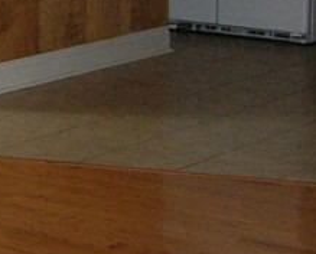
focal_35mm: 164
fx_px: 1537
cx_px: -414
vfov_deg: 9.3
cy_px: -33
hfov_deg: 10.3
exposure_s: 1/128
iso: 200
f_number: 2.7
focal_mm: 7.5
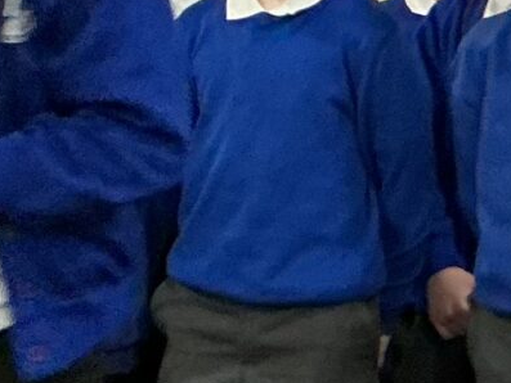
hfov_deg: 10.5
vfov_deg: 7.9
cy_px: -75
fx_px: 2761
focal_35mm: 187
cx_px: 75
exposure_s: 1/30
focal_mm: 3
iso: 250
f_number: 1.8
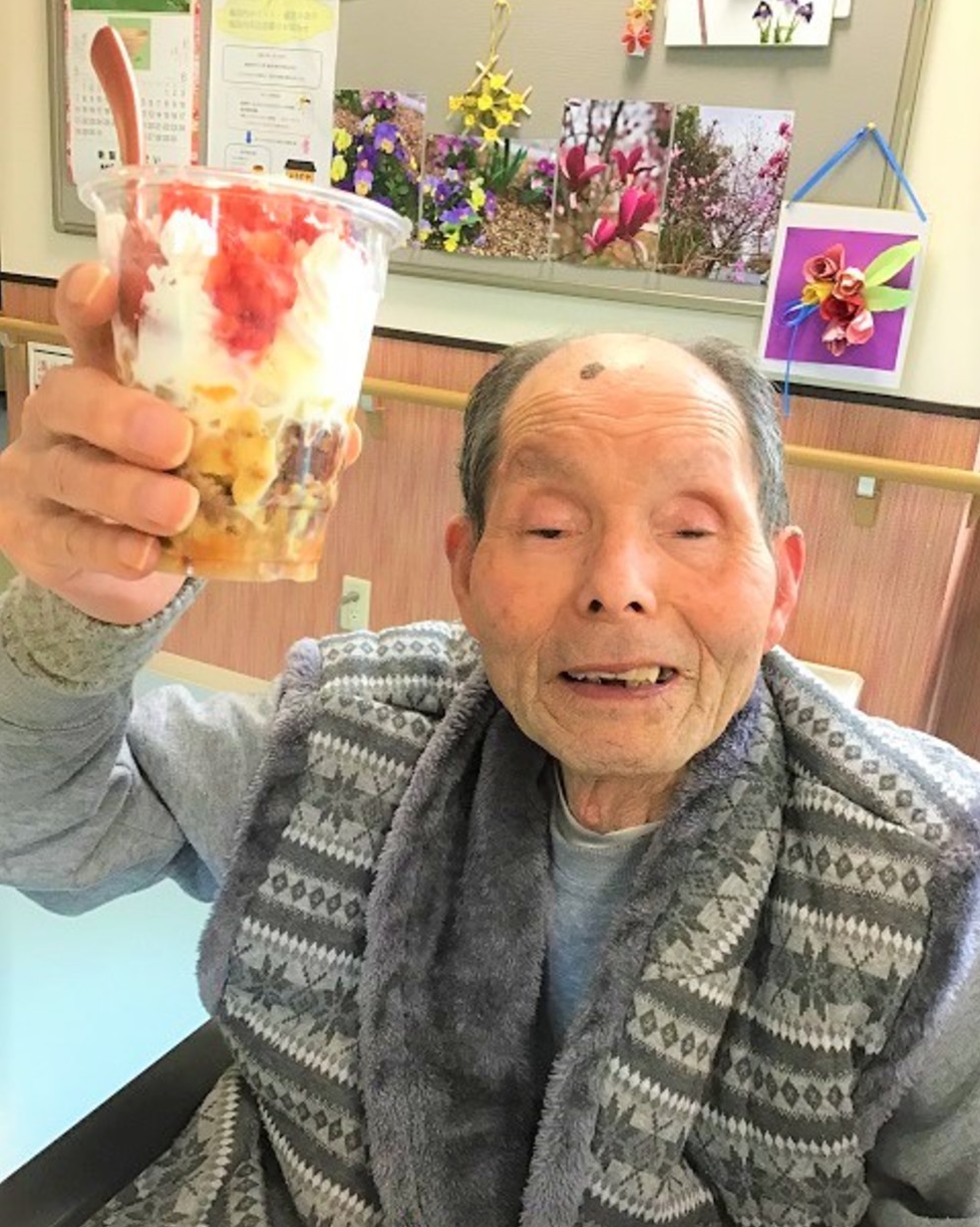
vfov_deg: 54.2
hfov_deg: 44.5
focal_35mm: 33
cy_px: 634
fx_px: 1197
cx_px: 501
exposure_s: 1/30
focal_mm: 3.3
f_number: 2.4
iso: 80
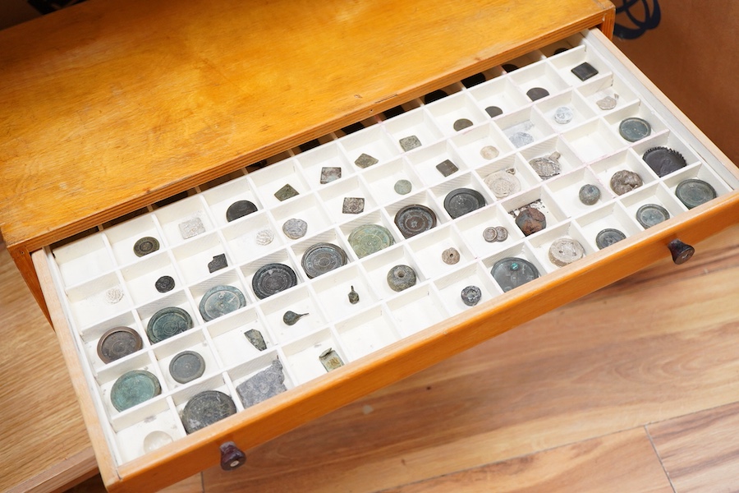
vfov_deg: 29.9
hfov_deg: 43.6
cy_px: 246
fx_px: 924
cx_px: 370
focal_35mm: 45
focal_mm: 30
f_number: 3.5
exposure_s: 1/125
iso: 1600
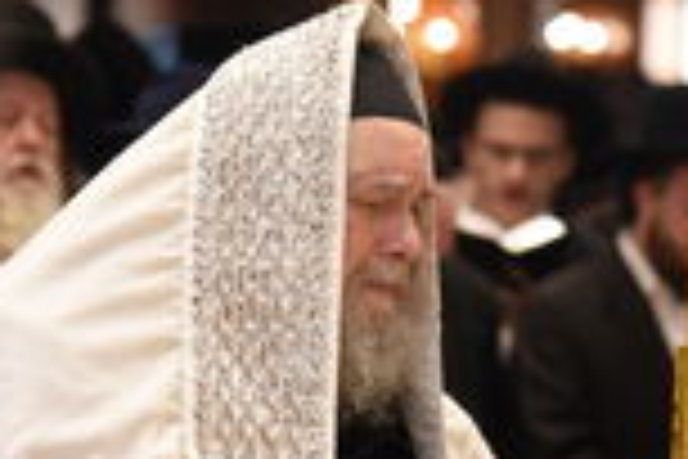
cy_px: 299
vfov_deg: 4.4
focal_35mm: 314
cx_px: 373
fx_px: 6000
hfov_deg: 6.6
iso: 1250
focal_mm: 120
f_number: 4
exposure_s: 1/100
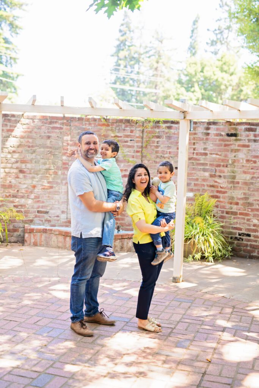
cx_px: 130
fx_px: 539
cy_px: 194
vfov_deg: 39.6
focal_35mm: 50
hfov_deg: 27.0
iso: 200
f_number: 2.8
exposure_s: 1/250
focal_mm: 50
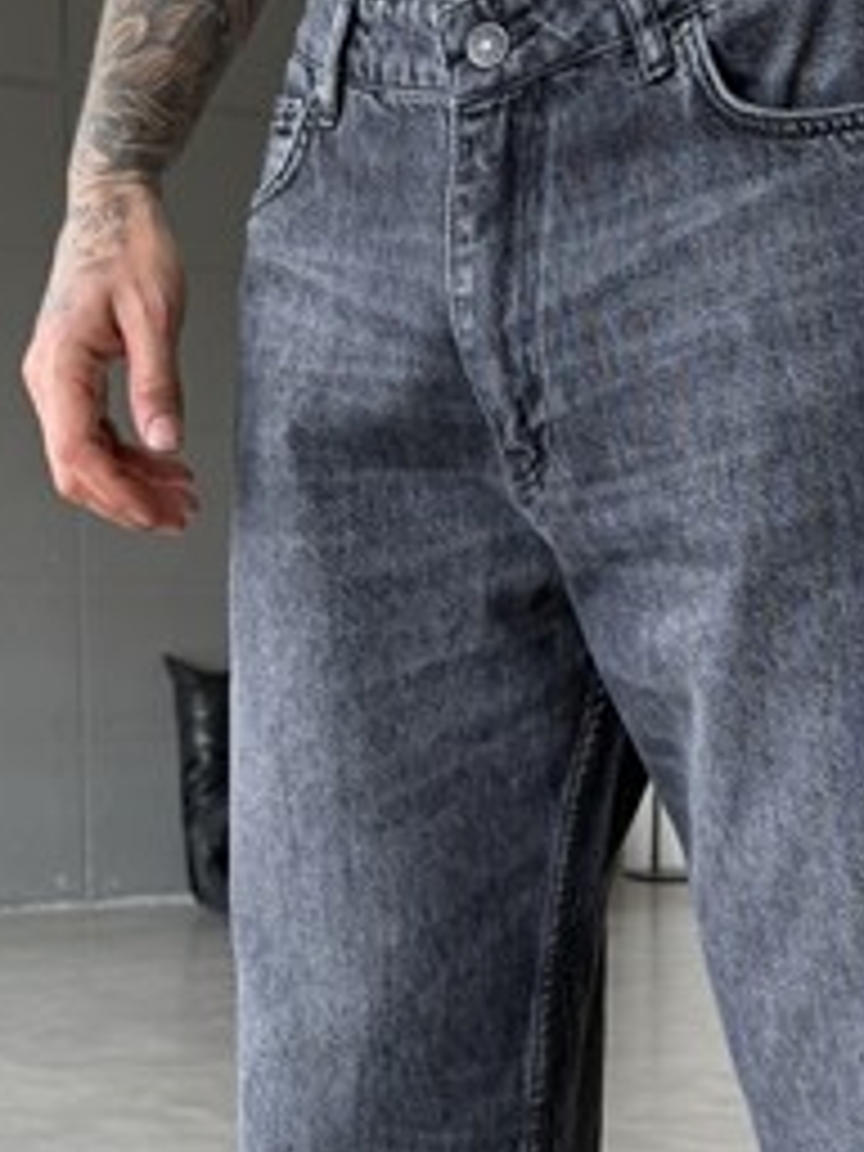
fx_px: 2496
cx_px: 670
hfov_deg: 19.5
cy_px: 886
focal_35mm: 75
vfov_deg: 25.6
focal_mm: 6.76
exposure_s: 1/130
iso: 64
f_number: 1.78
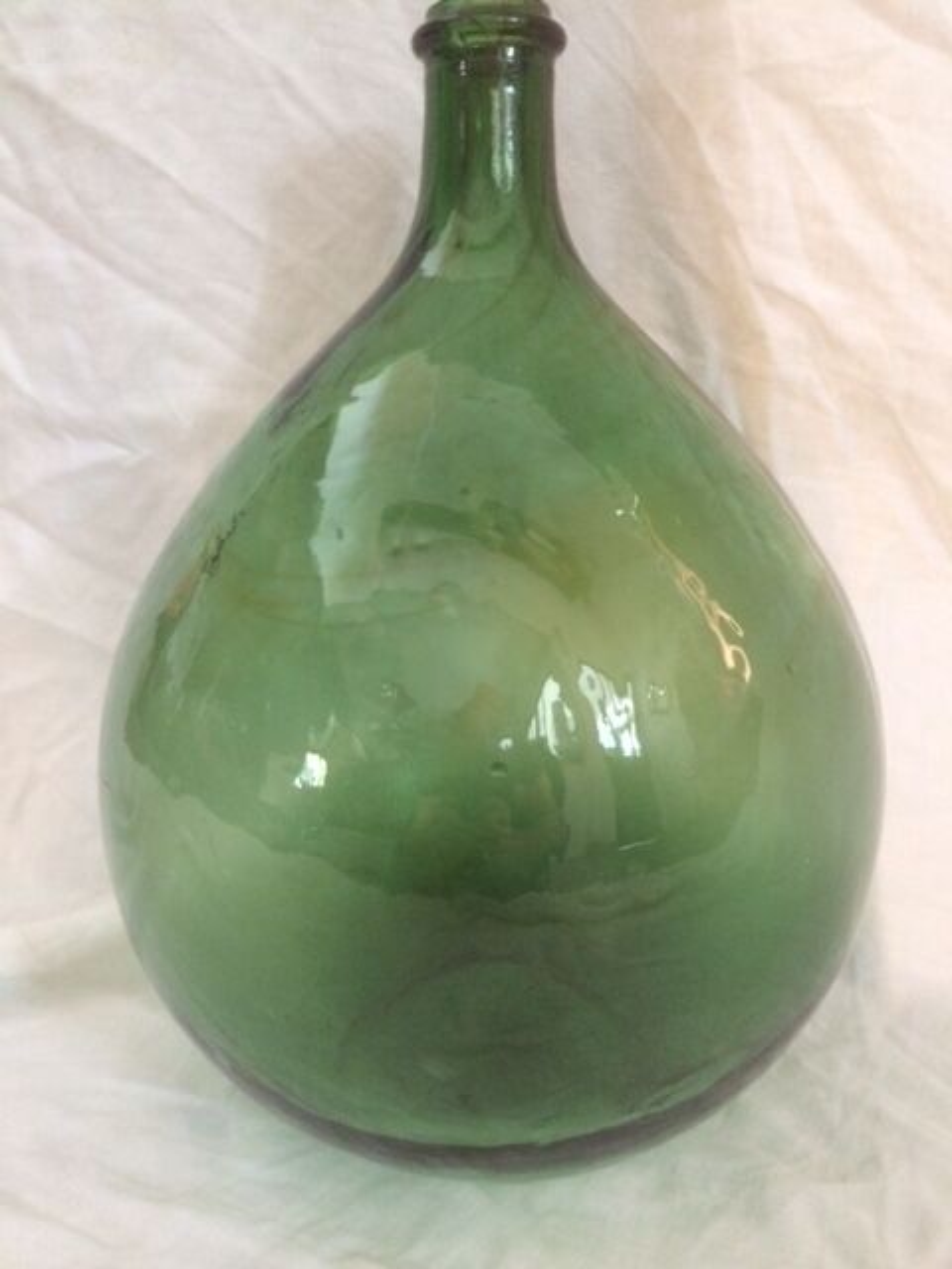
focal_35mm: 29
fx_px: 1063
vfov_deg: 61.7
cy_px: 634
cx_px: 476
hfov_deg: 48.2
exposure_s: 1/17
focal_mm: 4.15
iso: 320
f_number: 2.2
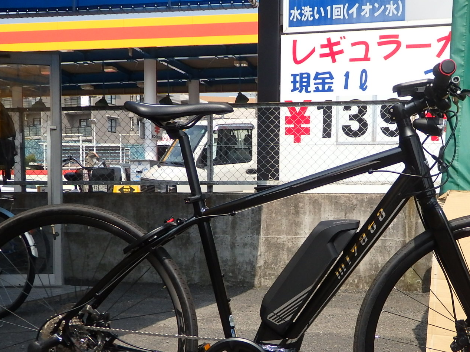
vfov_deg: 28.7
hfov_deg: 37.9
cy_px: 266
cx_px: 295
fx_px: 679
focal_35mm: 50
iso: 320
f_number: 9.7
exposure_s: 1/400
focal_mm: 6
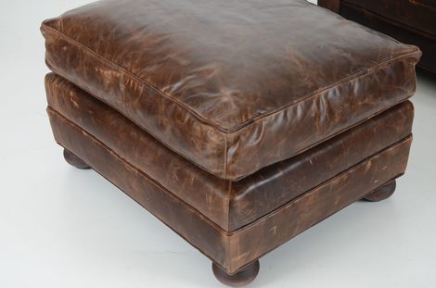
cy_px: 144
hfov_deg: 29.9
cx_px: 218
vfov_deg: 20.1
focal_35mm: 68
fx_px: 816
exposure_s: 1/60
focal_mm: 45
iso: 160
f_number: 6.3
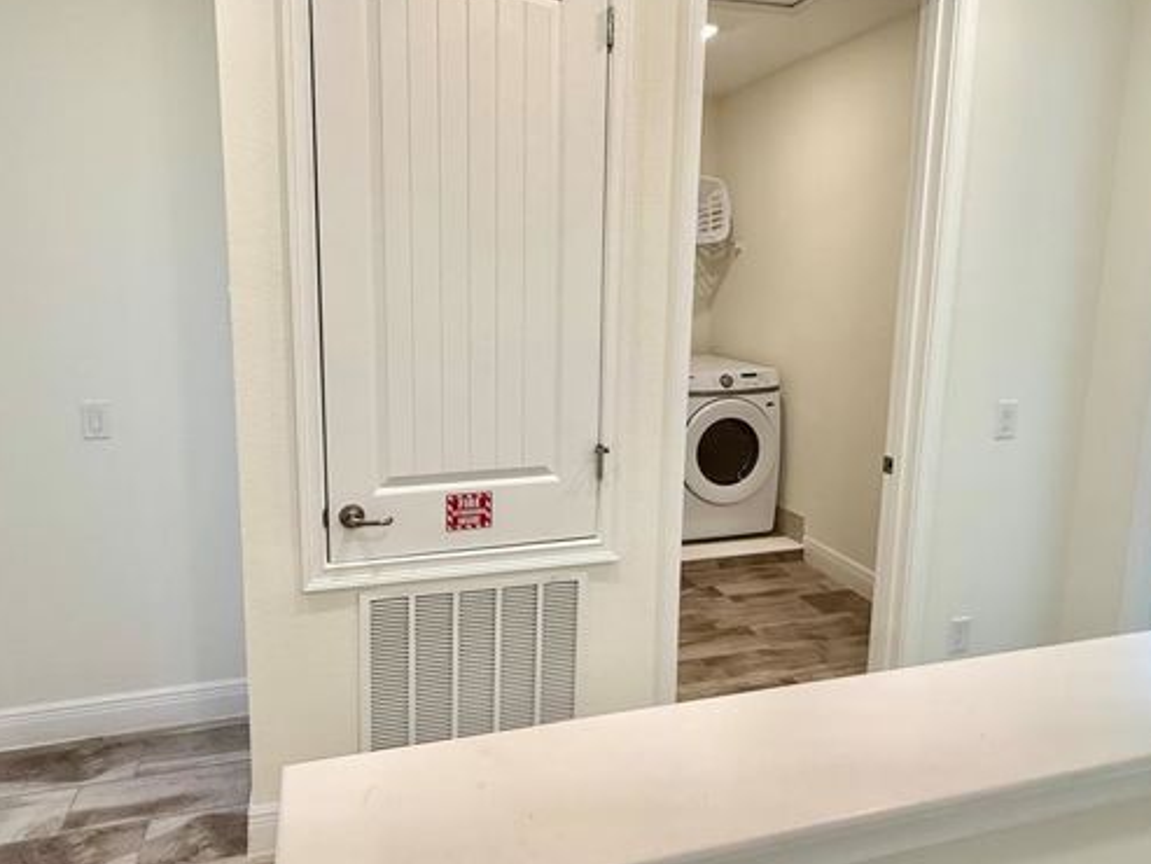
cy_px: 360
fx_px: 665
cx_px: 477
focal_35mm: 20
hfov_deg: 81.0
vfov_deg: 65.6
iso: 125
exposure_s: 1/120
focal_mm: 2.22
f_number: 2.2
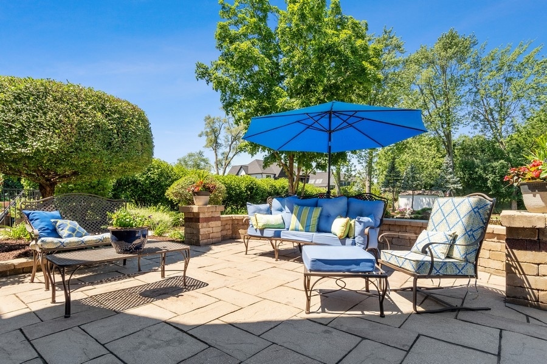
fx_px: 273
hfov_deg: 90.0
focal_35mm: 18
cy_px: 182
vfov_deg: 67.4
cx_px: 274
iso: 320
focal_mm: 12
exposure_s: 1/640
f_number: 8
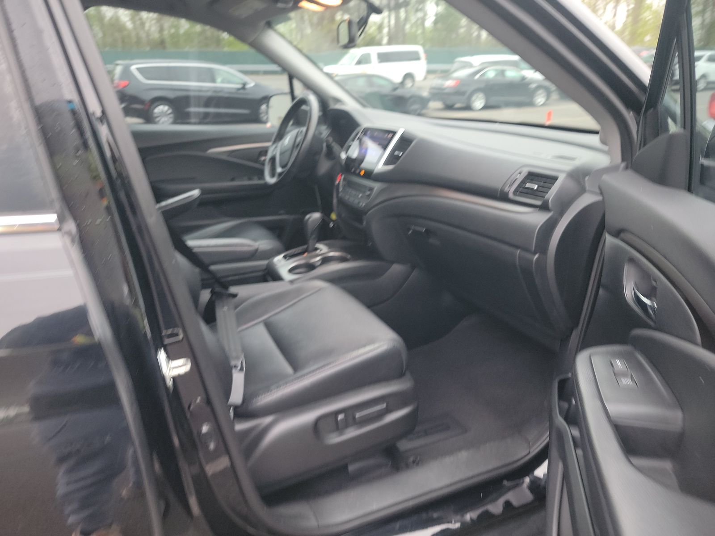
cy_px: 268
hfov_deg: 71.6
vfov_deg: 56.8
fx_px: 496
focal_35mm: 24
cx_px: 358
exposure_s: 1/59
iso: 489
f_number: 1.8
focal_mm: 6.7
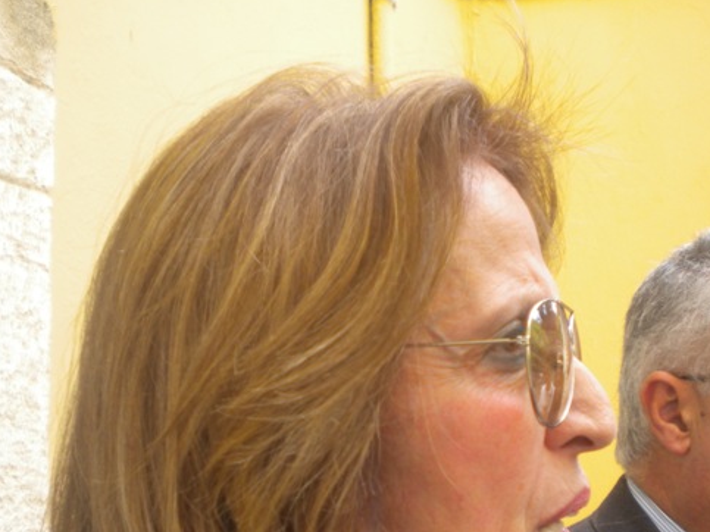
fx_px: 1189
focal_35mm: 58
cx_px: 375
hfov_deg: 33.2
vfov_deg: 24.9
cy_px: 409
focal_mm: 6.3
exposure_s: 1/130
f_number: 3.1
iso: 80
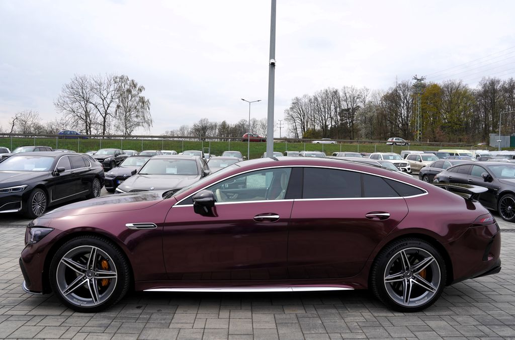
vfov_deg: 52.8
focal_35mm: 24
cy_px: 170
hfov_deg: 73.9
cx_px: 258
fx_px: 342
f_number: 8
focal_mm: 24
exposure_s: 1/250
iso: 100
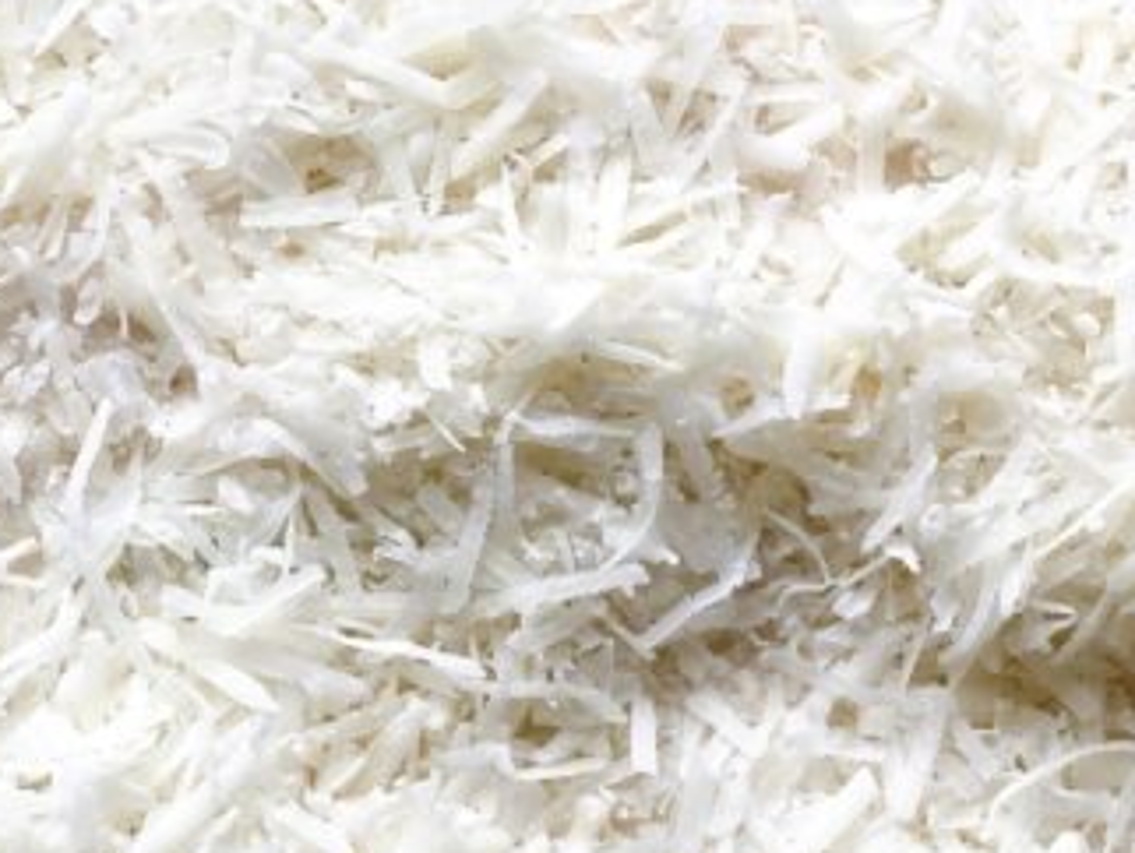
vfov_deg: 16.6
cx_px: 204
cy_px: 448
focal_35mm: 89
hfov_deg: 21.7
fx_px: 2920
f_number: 1.8
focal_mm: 3.99
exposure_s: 1/100
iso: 25
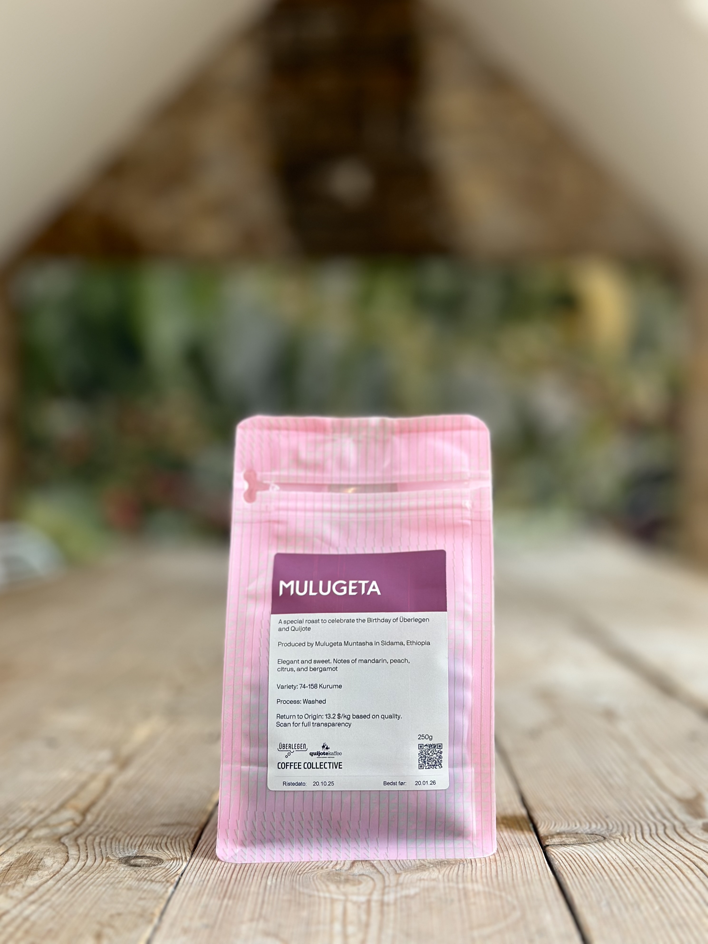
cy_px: 472
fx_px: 1309
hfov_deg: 30.3
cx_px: 354
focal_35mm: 48
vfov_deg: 39.7
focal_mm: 6.86
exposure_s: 1/146
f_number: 1.78
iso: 100
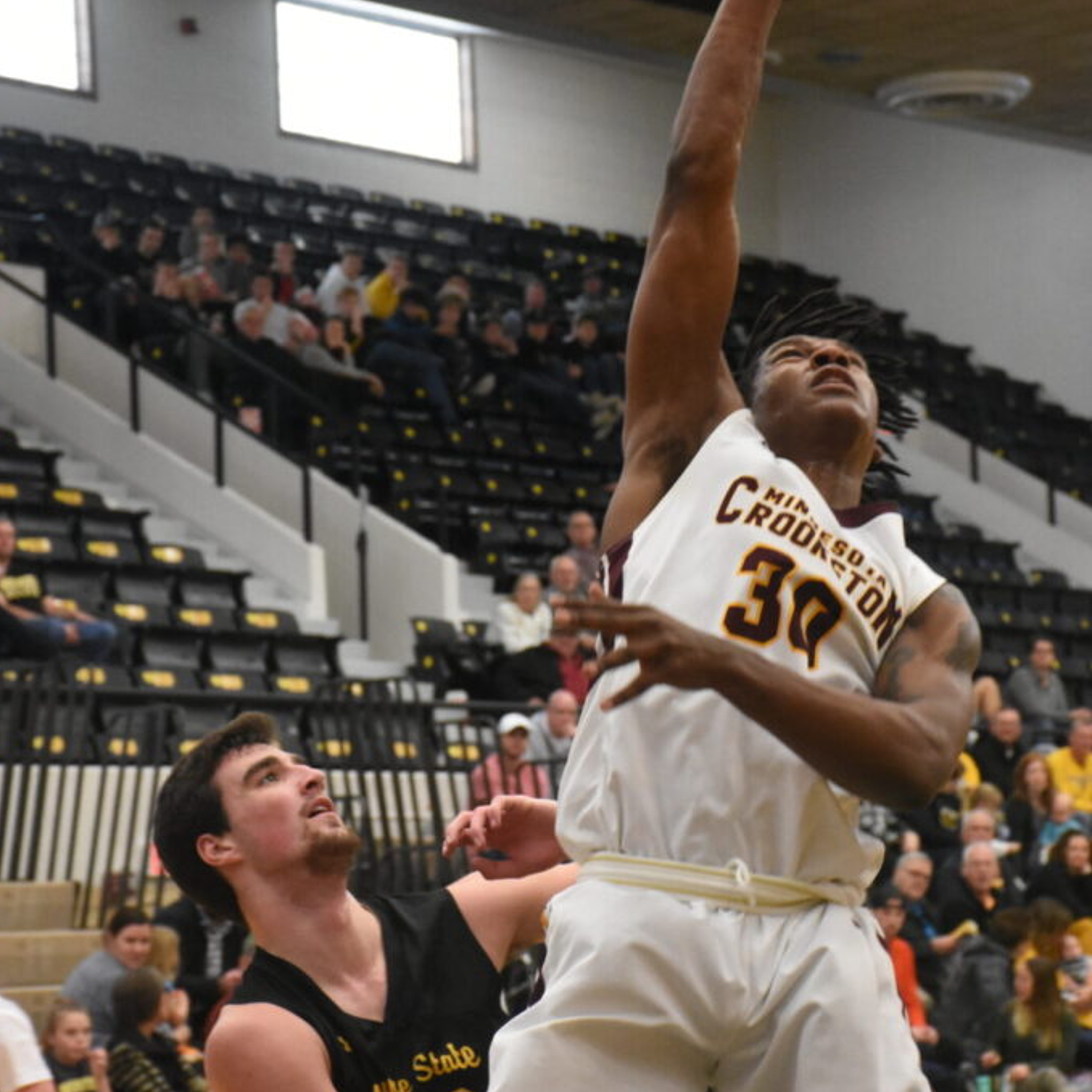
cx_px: 680
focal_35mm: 127
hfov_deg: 13.7
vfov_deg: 13.7
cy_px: 548
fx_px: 4533
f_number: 7.1
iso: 5000
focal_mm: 66
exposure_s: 1/400
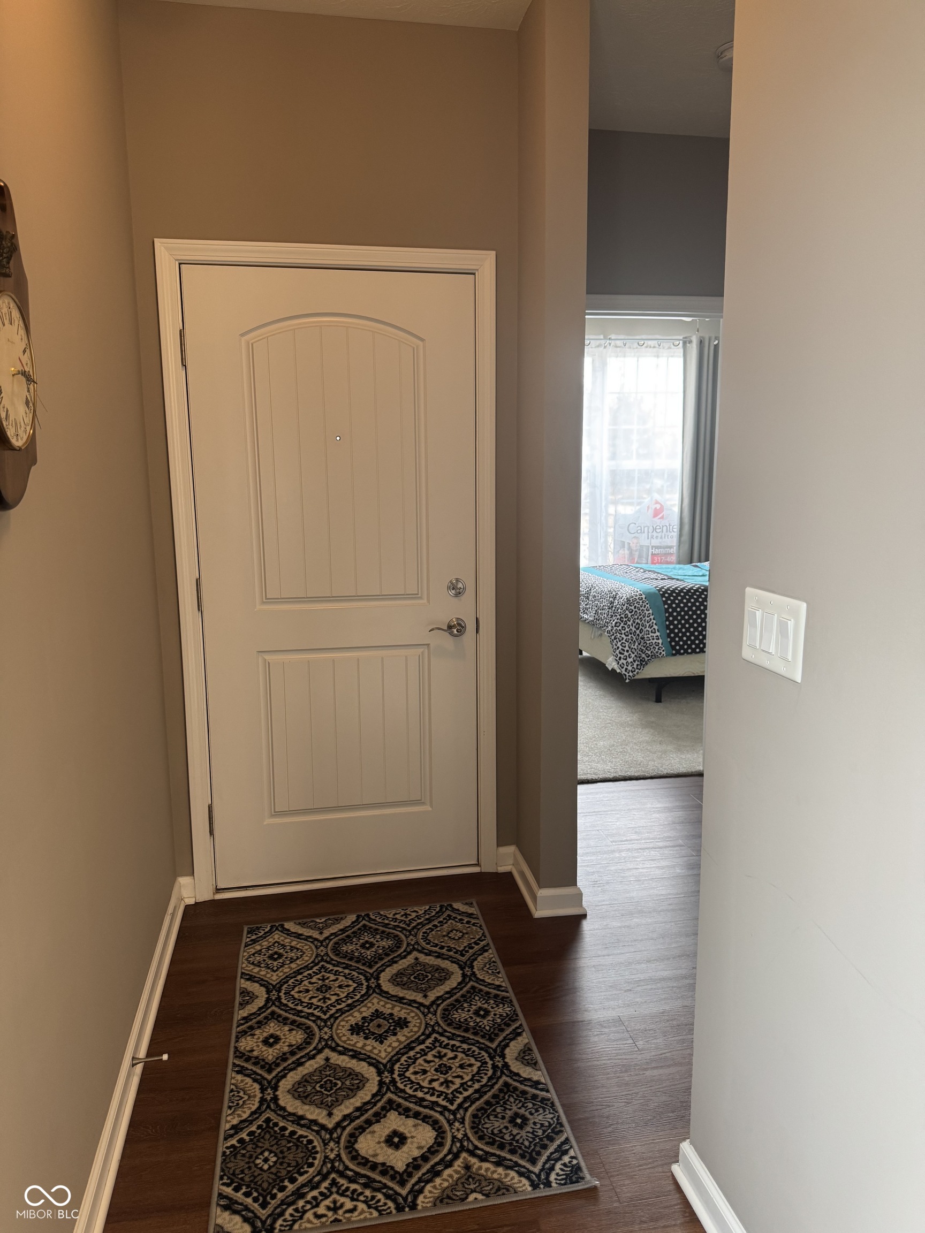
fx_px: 855
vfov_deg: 71.6
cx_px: 462
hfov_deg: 56.8
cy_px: 616
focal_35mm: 24
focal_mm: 6.76
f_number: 1.78
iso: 160
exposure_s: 1/60
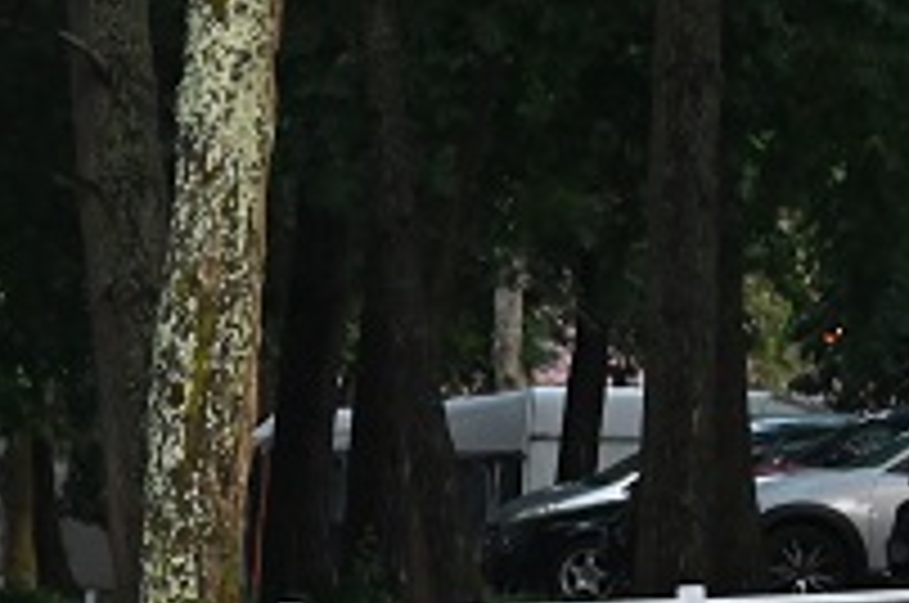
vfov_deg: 2.6
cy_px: 770
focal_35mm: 528
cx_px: -400
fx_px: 13311
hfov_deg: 3.9
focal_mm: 112
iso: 3200
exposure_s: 1/250
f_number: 4.8
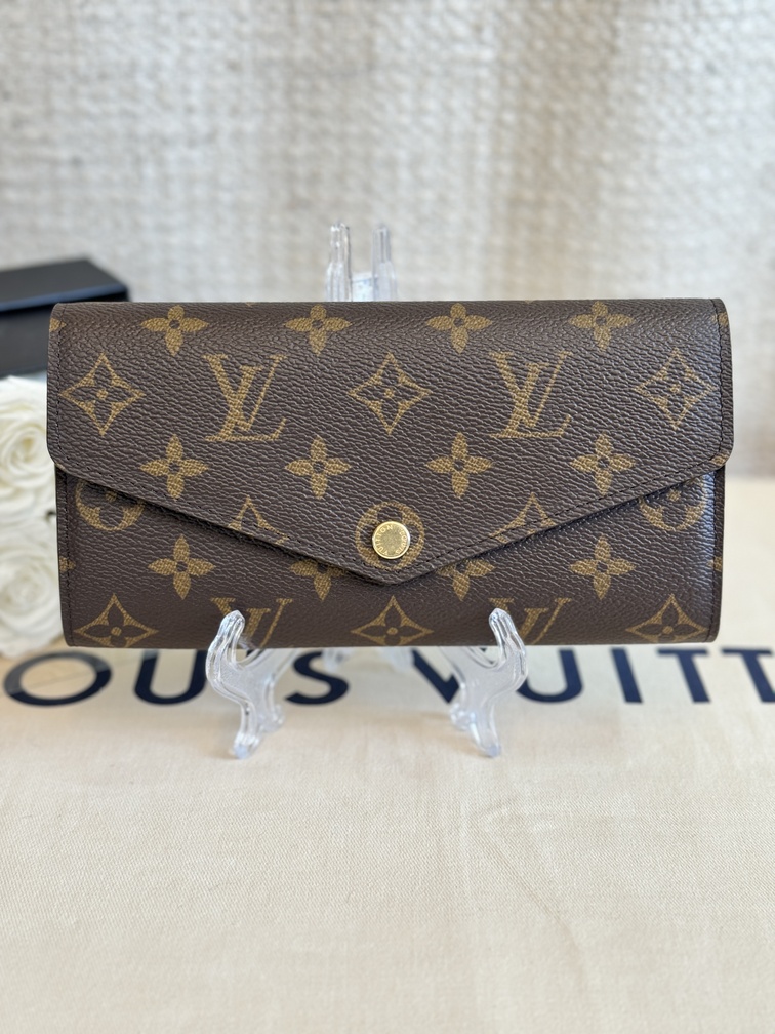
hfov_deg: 30.3
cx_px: 388
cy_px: 517
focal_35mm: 48
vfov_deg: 39.7
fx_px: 1433
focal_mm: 6.86
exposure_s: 1/50
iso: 100
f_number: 1.78
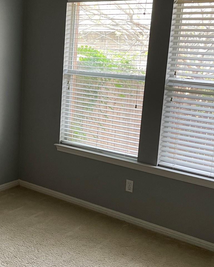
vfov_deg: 34.7
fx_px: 427
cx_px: 13
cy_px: 131
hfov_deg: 26.9
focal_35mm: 54
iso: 125
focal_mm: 4.2
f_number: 1.6
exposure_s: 1/84
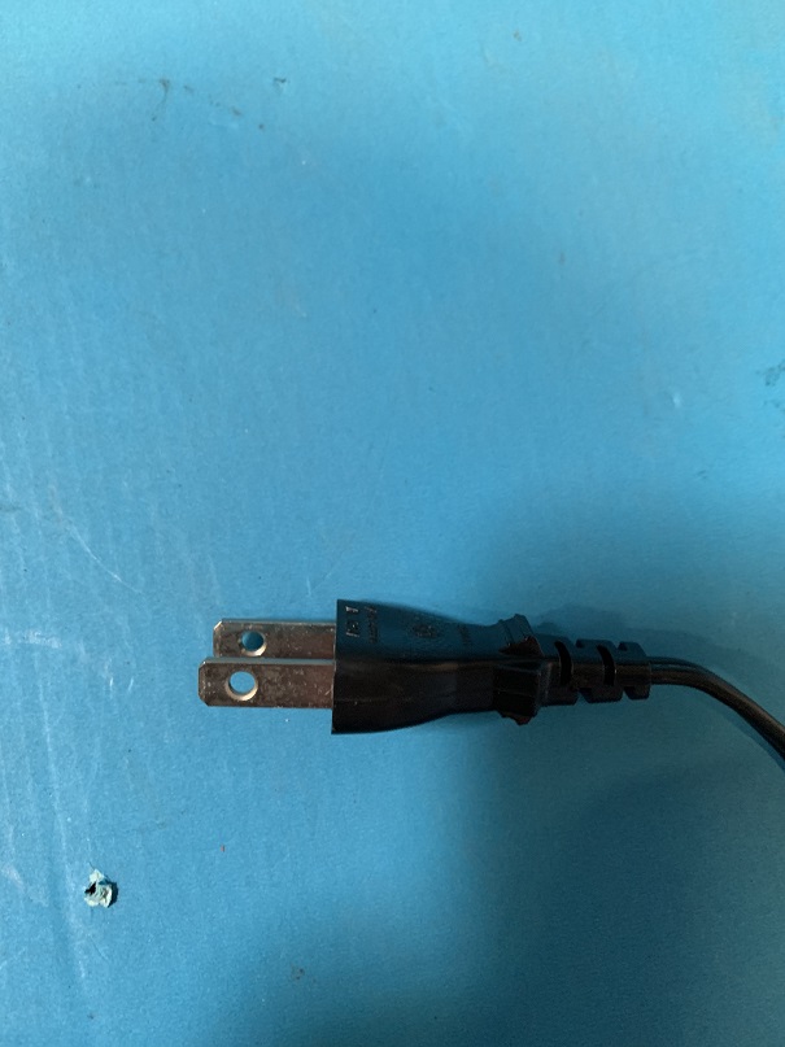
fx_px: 786
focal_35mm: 26
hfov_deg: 53.1
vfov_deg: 67.3
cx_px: 392
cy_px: 524
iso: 400
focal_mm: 4.25
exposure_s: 1/38
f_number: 1.8
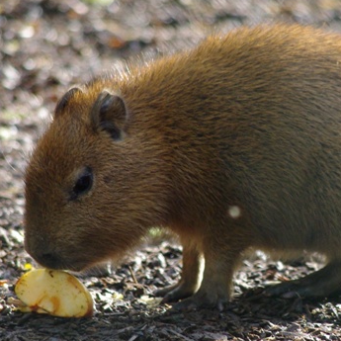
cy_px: 167
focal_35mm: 769
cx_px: 235
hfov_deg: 2.3
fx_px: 8571
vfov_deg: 2.3
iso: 800
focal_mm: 260
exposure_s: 1/250
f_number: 5.6
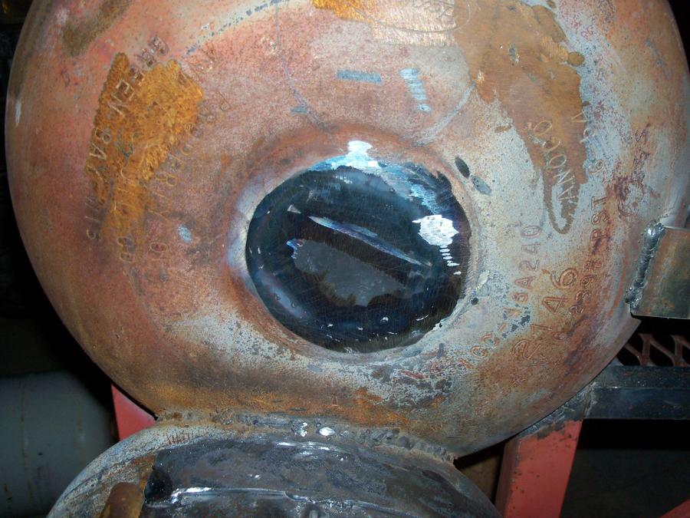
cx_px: 345
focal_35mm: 35
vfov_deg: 40.7
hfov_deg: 52.6
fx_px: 698
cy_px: 259
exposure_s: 1/30
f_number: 3
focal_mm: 6.3
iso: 100
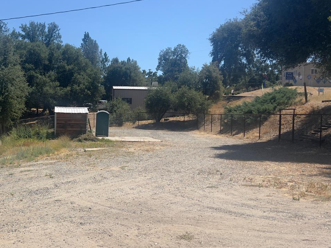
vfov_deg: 35.1
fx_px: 392
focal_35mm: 41
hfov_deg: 45.1
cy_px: 124
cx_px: 110
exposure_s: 1/4630
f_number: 1.5
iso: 50
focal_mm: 5.7
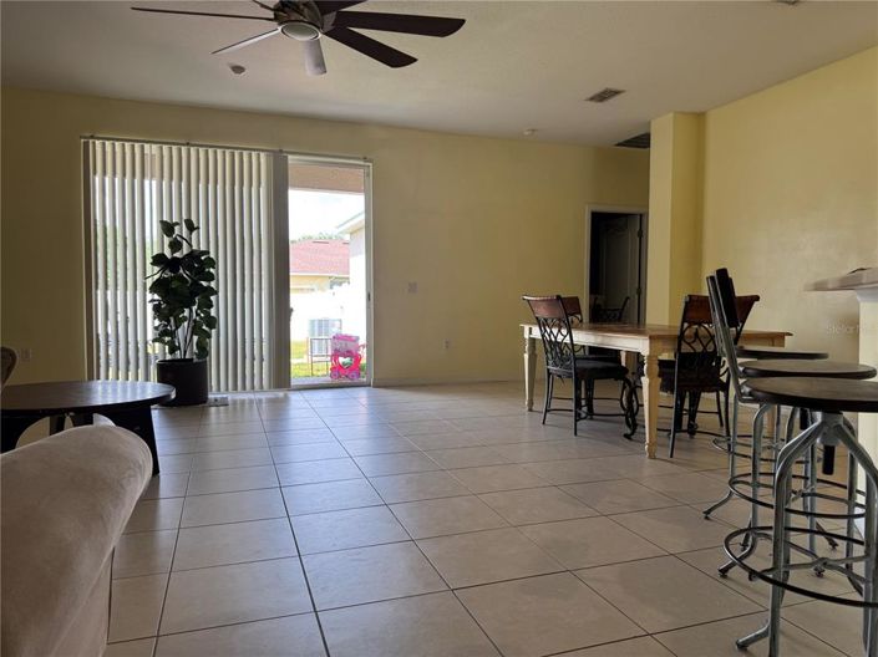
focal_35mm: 24
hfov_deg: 71.6
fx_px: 608
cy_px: 328
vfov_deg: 56.8
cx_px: 439
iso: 80
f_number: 1.78
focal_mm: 6.76
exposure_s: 1/184
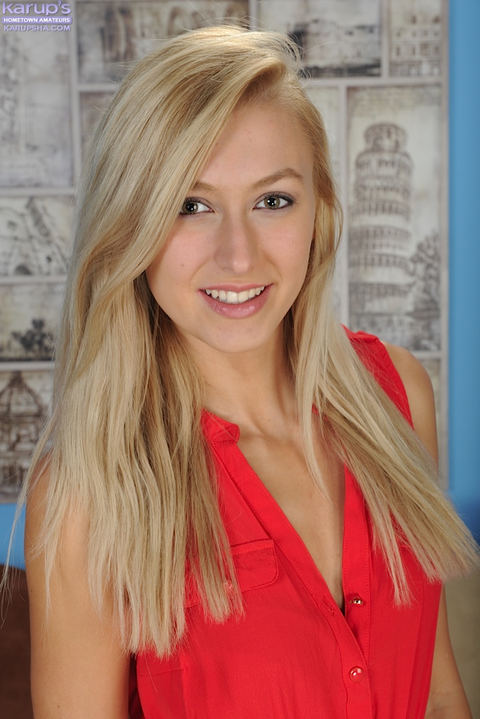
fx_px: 1399
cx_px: 240
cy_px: 360
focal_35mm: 70
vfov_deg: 28.8
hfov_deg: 19.5
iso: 125
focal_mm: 70
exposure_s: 1/250
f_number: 11
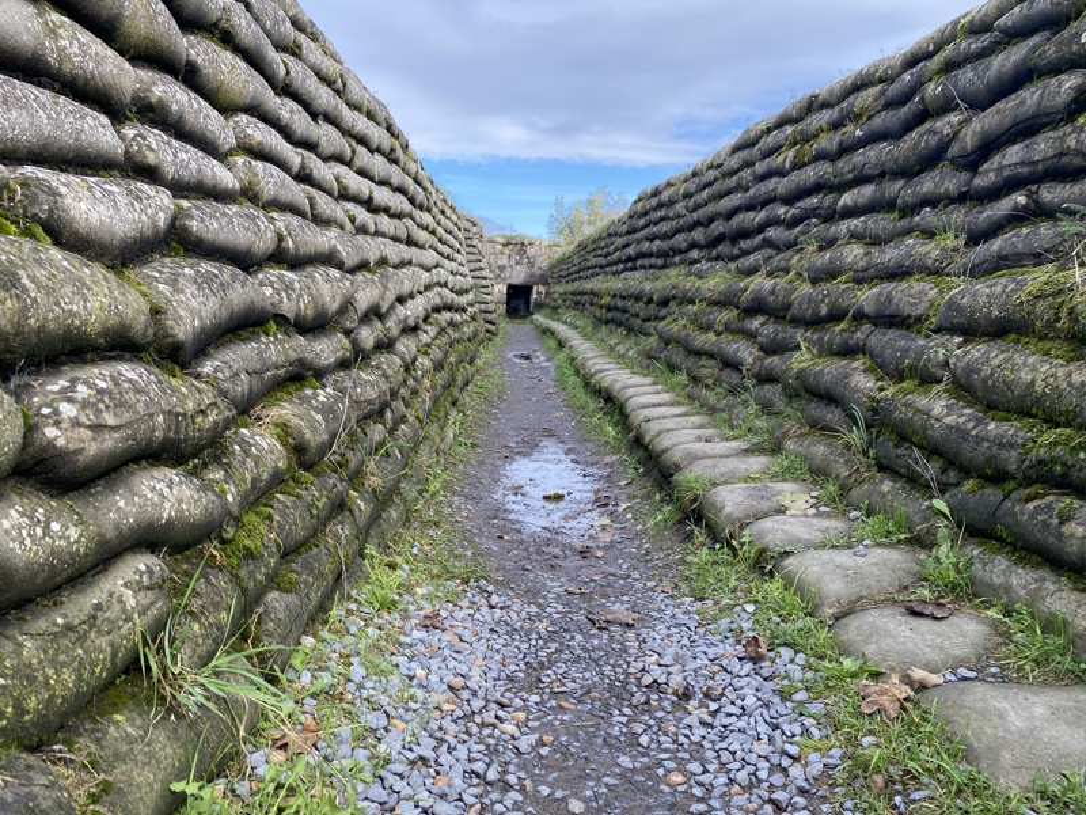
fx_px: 816
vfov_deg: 53.1
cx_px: 543
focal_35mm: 26
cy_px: 408
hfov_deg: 67.3
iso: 32
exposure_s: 1/662
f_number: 1.8
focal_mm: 4.25
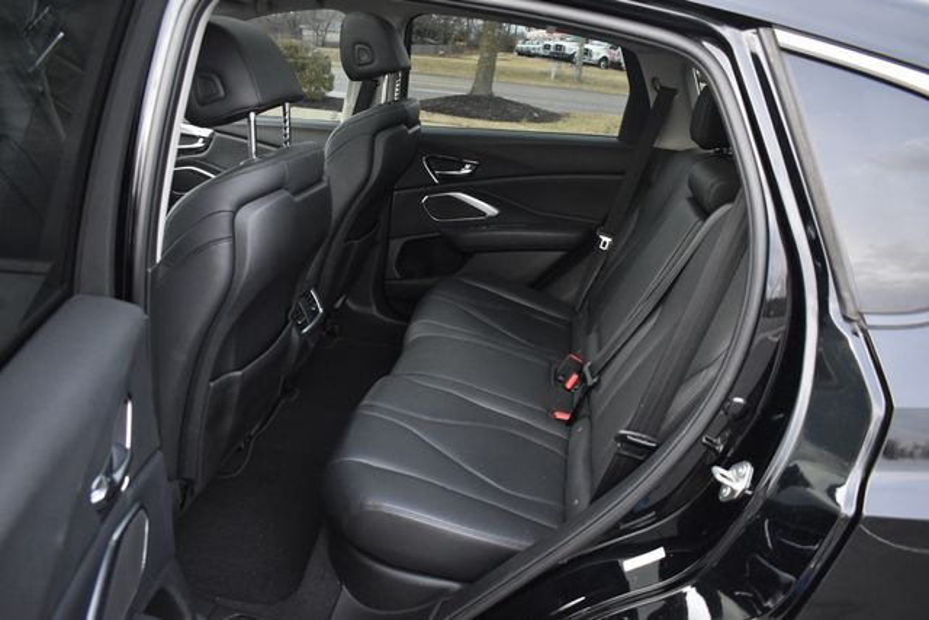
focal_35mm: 27
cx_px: 464
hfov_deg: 67.4
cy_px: 310
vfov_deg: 48.0
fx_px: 697
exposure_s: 1/125
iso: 1600
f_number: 3.5
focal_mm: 18
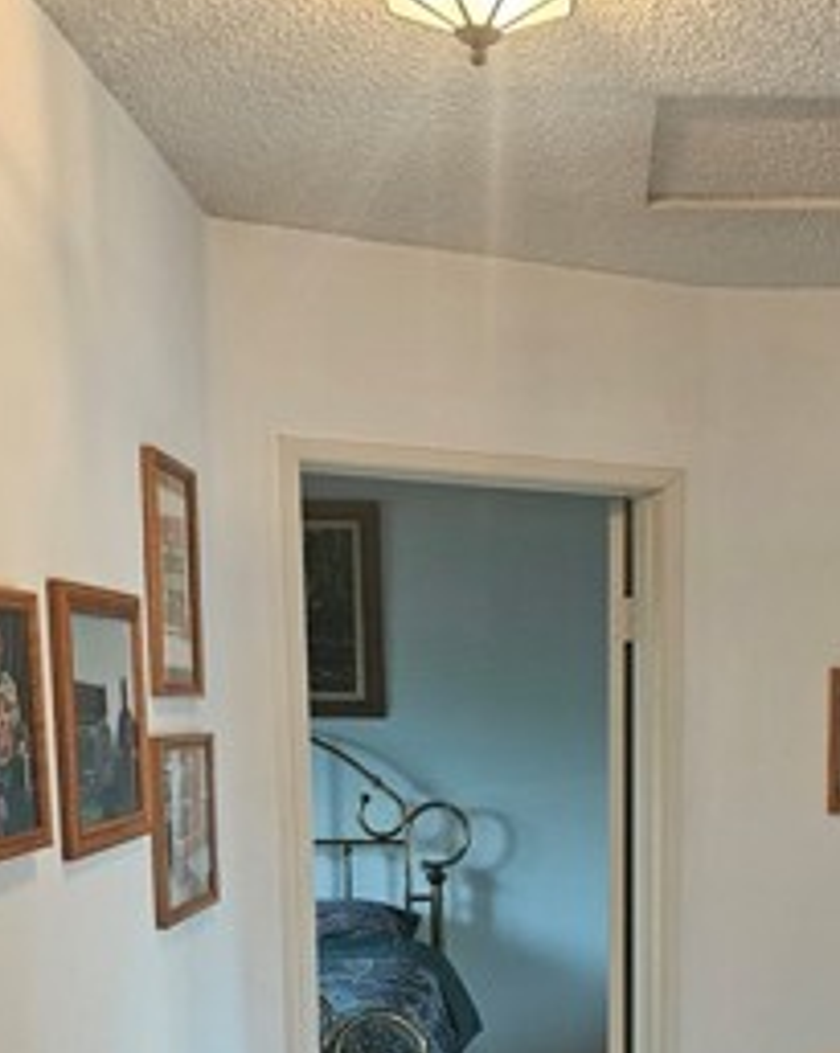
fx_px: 1743
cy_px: 967
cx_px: 627
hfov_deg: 26.7
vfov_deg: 31.8
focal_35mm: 56
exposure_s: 1/120
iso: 800
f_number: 1.7
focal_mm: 6.3
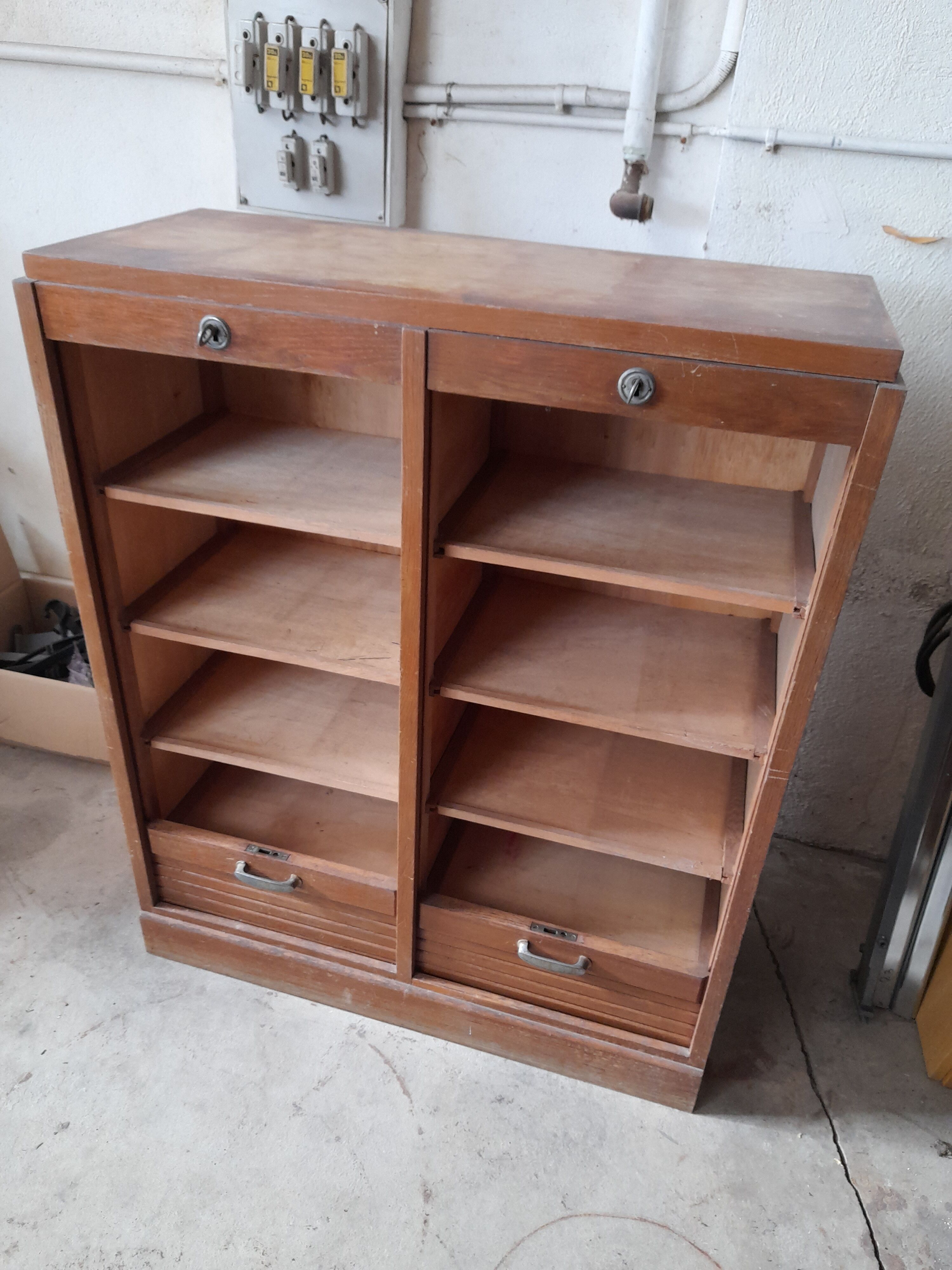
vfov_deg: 69.4
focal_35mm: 25
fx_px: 917
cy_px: 635
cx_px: 476
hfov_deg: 54.9
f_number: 2
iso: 250
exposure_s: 1/50
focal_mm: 4.6
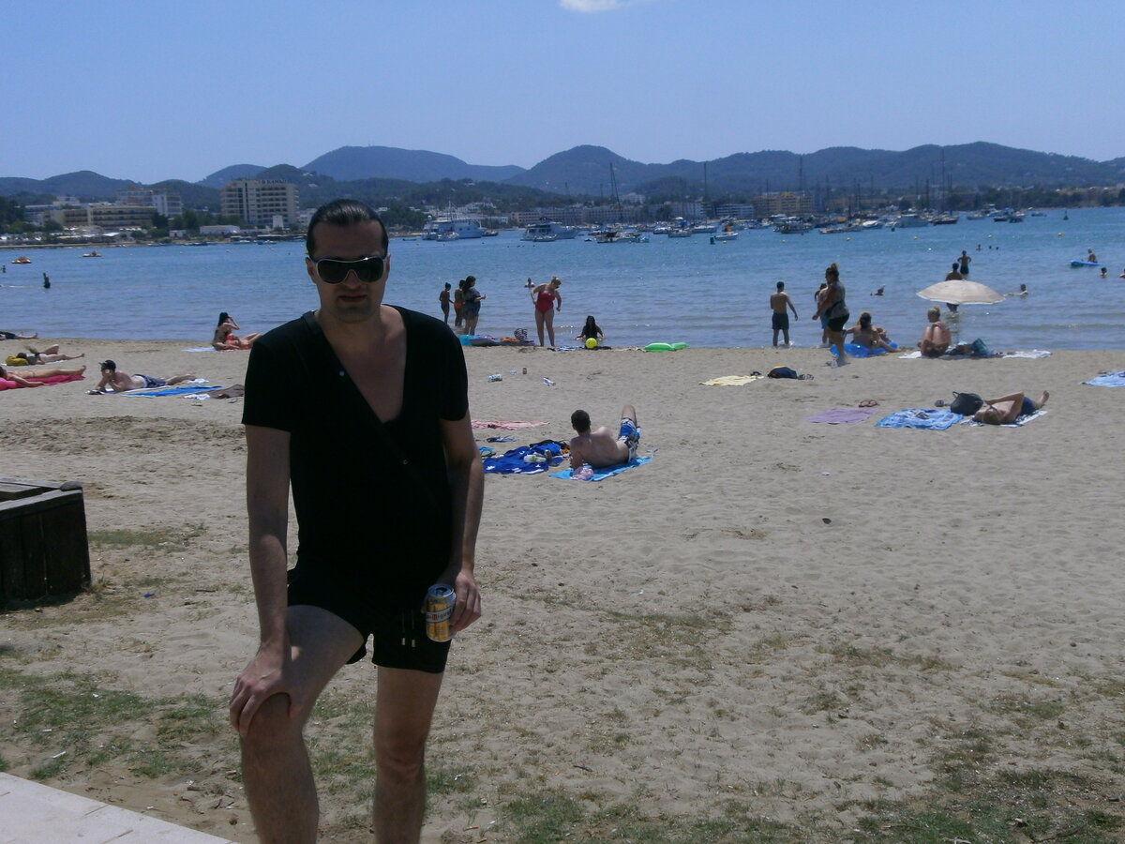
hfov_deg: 47.9
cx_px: 562
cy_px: 422
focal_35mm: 39
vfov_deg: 36.8
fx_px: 1267
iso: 100
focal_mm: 6.9
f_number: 12
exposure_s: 1/250
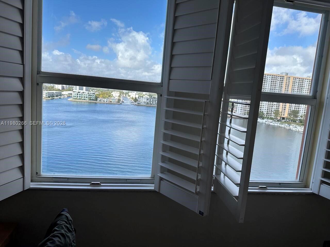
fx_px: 229
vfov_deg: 56.8
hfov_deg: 71.6
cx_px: 165
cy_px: 124
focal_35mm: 24
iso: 80
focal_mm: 6.86
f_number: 1.78
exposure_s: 1/2110
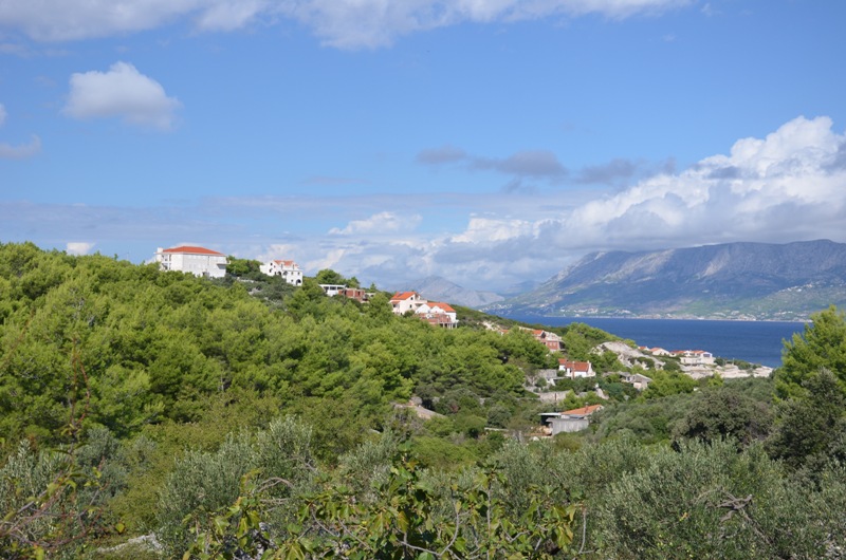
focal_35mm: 57
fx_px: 1337
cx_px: 423
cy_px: 280
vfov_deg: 23.7
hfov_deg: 35.1
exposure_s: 1/250
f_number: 8
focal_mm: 38
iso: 160
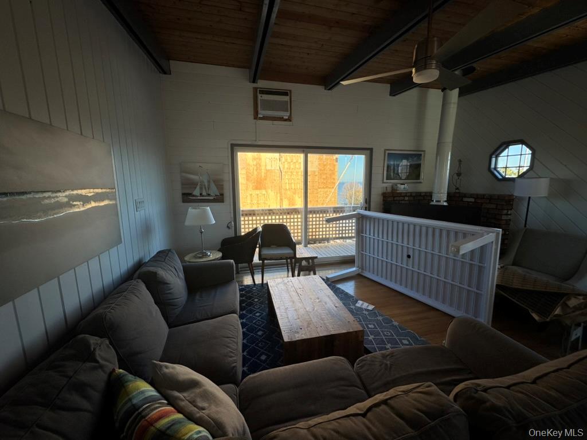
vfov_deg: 85.7
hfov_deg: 102.1
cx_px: 294
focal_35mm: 14
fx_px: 237
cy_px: 220
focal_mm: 2.22
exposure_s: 1/220
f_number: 2.2
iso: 40
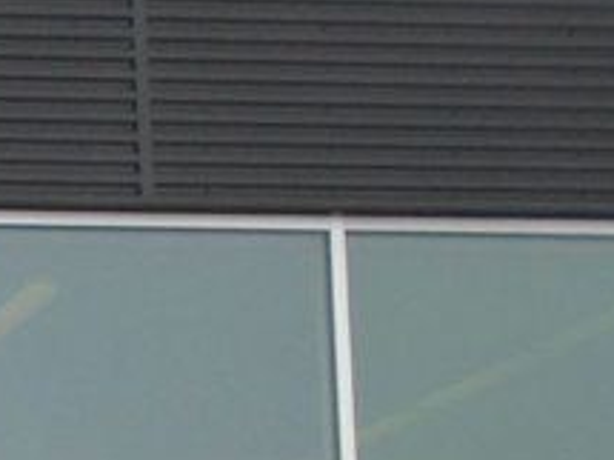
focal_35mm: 124
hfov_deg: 13.3
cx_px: -680
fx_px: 2198
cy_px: 837
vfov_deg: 11.1
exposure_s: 1/160
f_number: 3.2
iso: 100
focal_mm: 4.6
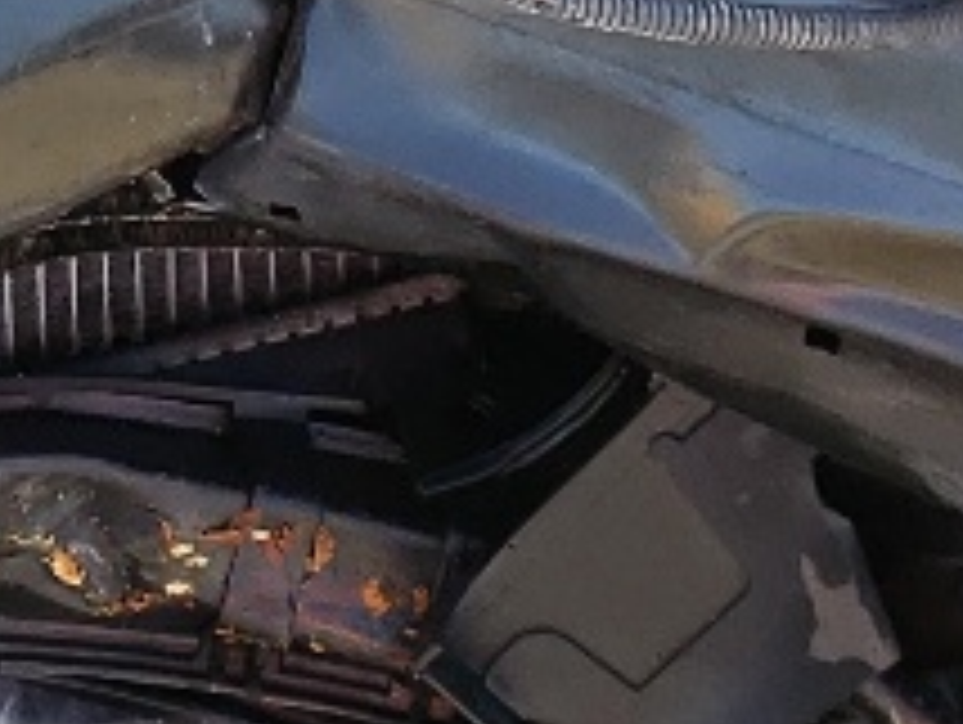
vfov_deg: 7.6
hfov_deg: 9.7
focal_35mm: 194
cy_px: -319
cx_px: -796
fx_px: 5403
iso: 50
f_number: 1.5
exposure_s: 1/385
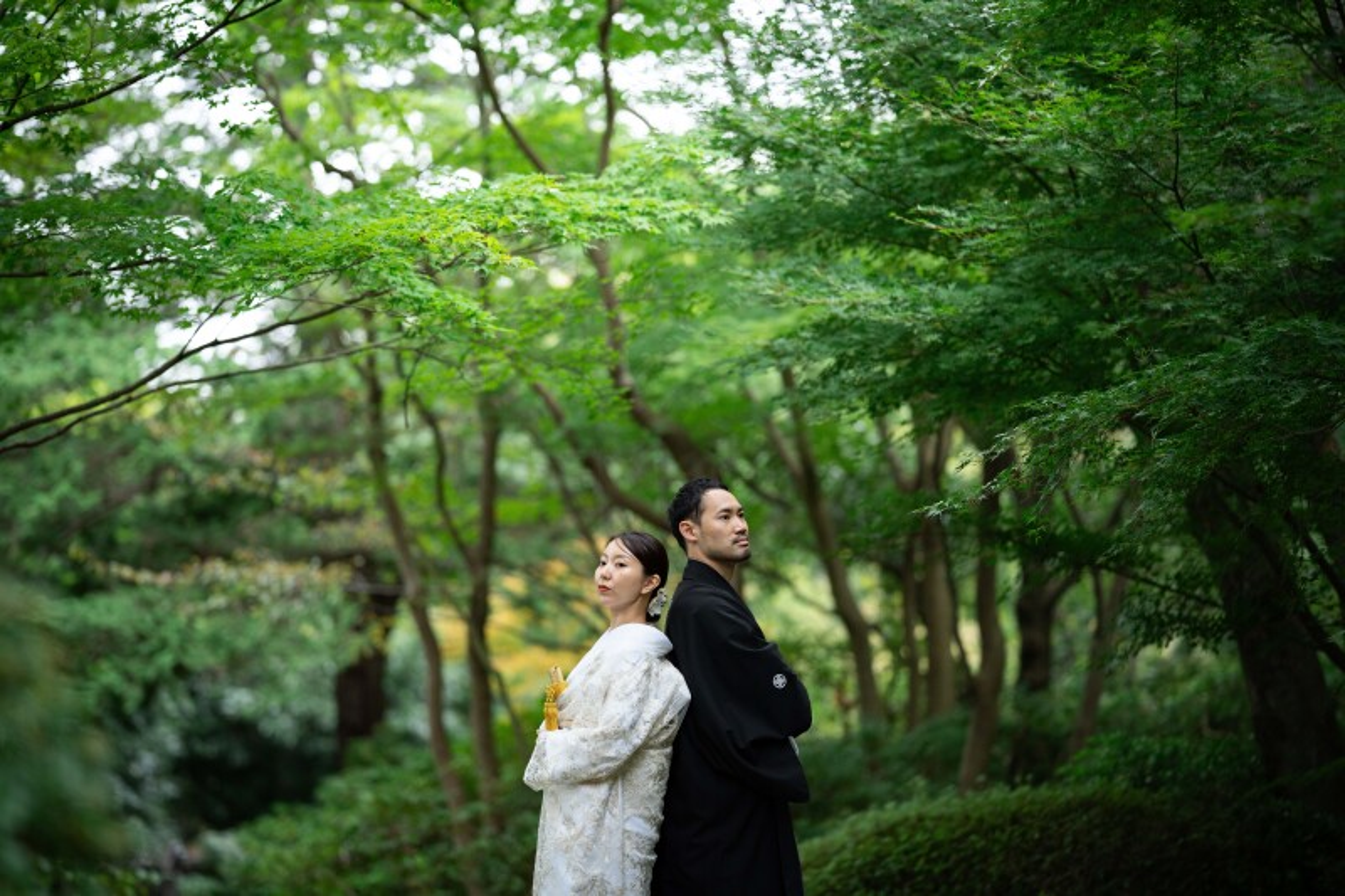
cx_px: 672
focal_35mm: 135
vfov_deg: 10.2
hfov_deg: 15.2
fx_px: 5042
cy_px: 448
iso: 200
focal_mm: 135
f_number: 2
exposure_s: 1/400
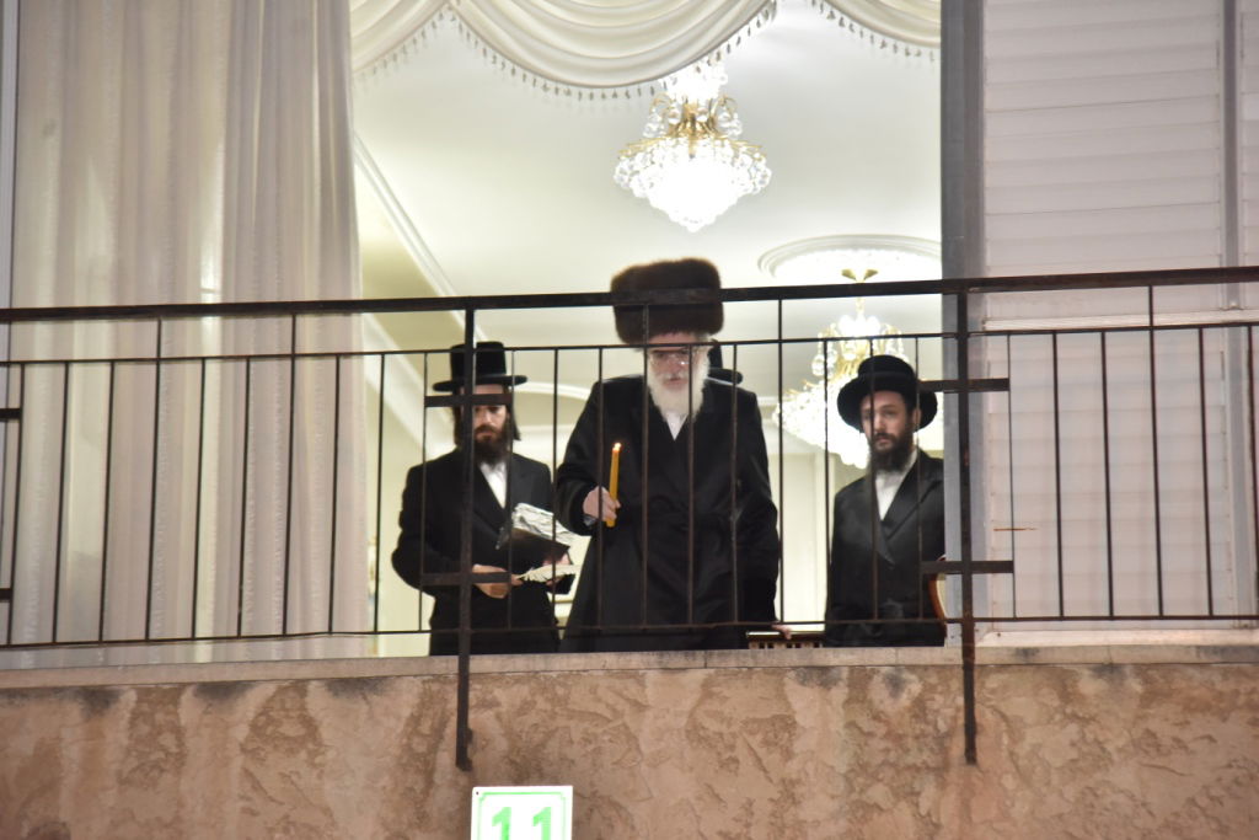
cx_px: 630
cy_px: 420
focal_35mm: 120
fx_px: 4197
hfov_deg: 17.1
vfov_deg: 11.4
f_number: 4
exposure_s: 1/125
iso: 2000
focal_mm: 120
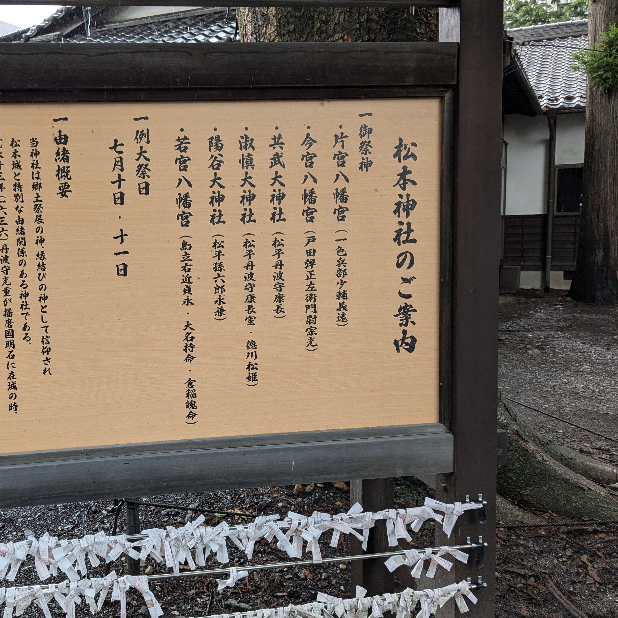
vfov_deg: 43.8
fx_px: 768
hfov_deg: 42.9
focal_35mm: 38
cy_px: 321
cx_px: 179
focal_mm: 4.38
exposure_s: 1/217
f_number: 1.73
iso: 54
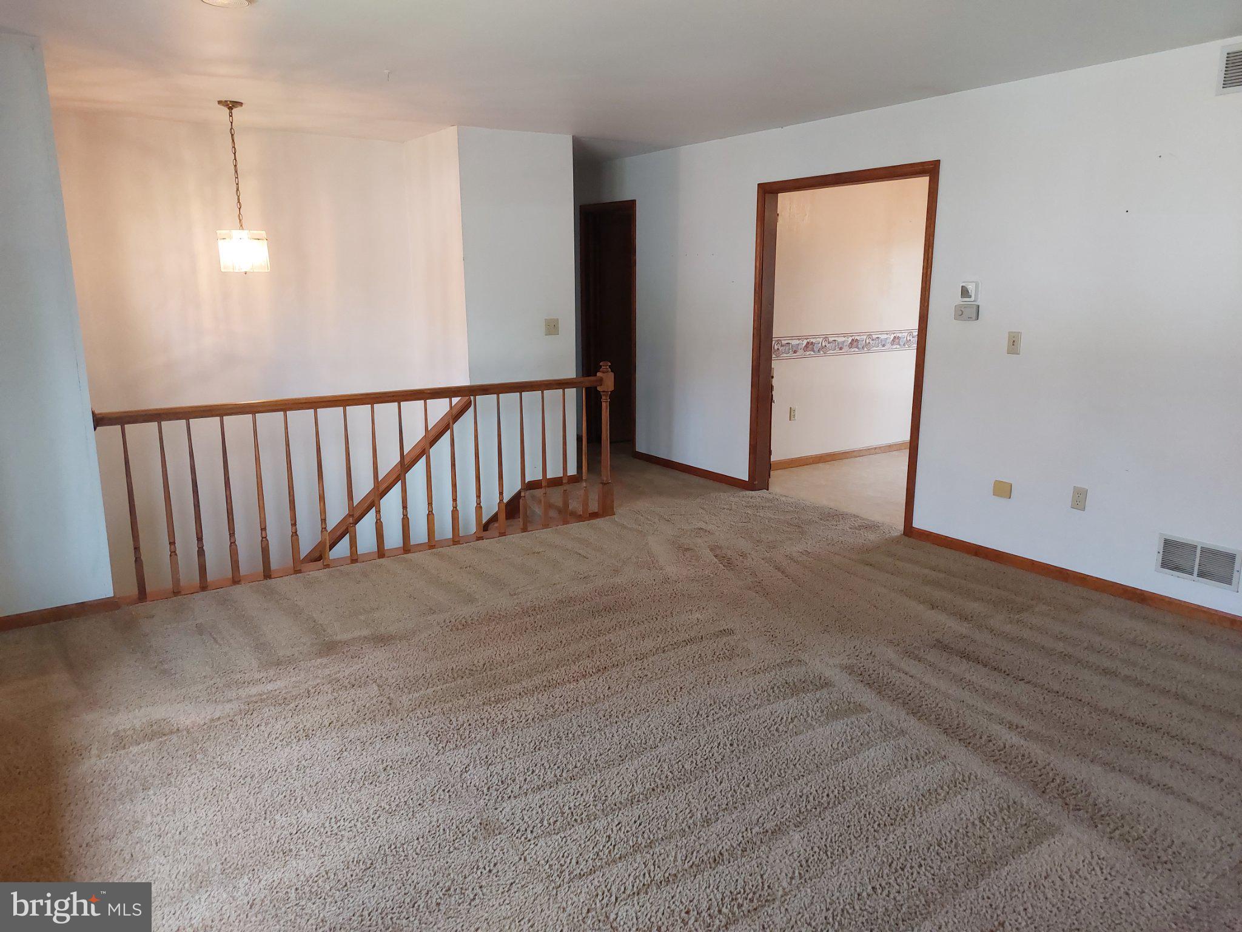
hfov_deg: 71.6
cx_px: 621
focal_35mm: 24
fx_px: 861
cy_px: 466
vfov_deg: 56.8
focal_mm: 5.23
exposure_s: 1/120
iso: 320
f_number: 1.8
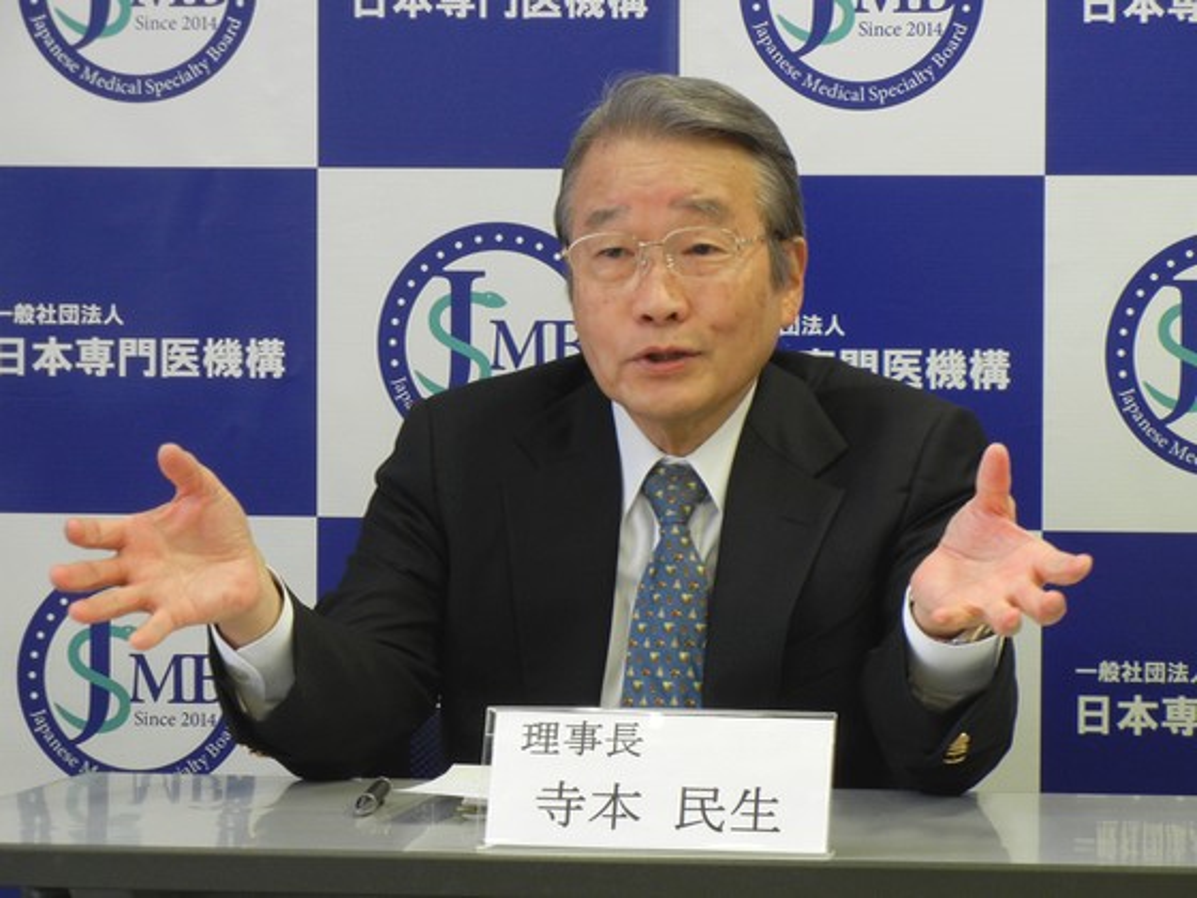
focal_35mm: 133
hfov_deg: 14.8
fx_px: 4599
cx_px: 598
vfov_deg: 11.1
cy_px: 449
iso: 400
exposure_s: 1/17.7
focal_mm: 24
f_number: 4.6
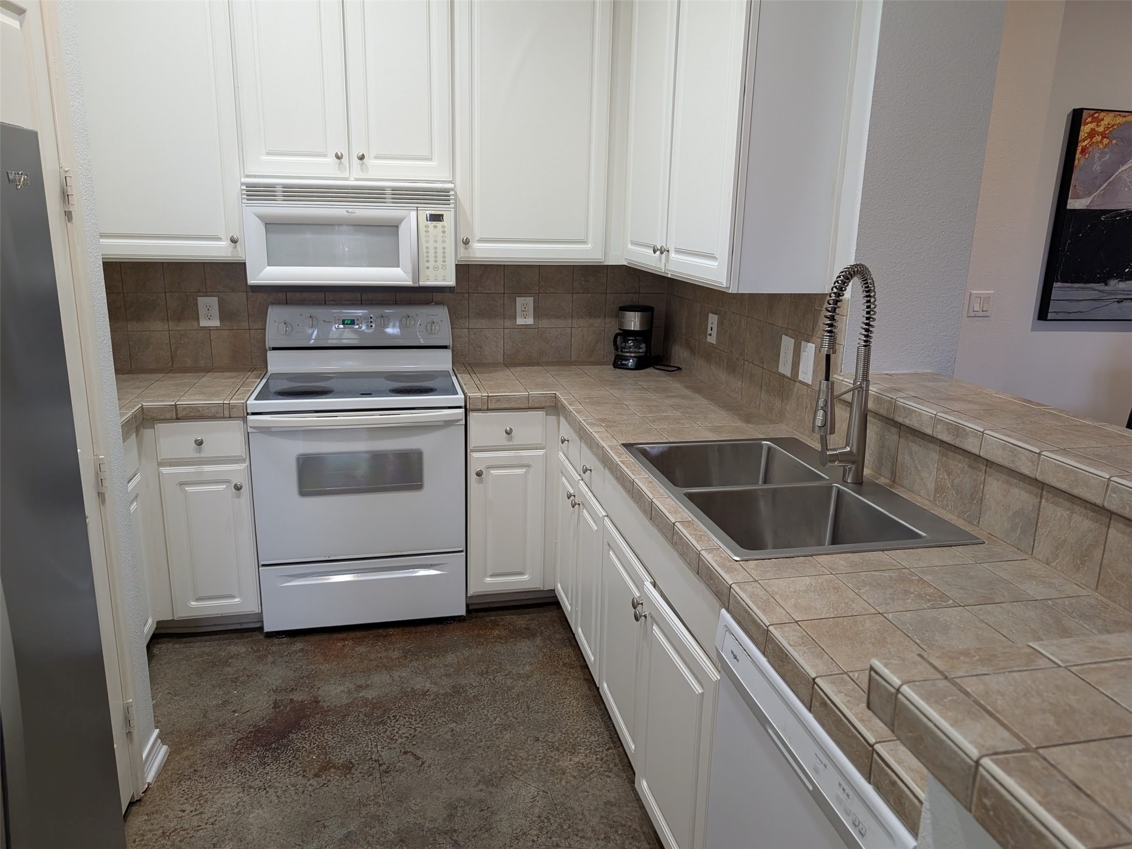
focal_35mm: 24
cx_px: 566
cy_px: 424
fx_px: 785
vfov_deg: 56.8
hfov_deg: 71.6
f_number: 1.68
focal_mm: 6.9
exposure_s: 1/120
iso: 449
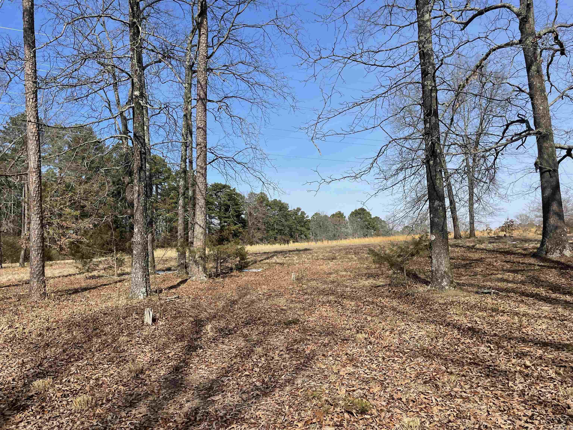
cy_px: 215
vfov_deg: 53.1
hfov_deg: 67.3
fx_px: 430
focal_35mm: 26
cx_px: 286
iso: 32
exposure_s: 1/3125
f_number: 1.6
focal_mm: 4.2
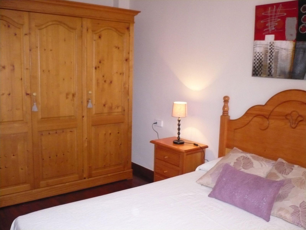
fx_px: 309
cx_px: 153
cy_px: 115
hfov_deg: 52.6
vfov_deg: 40.7
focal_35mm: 35
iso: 500
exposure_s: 1/30
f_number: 2.8
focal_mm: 5.8
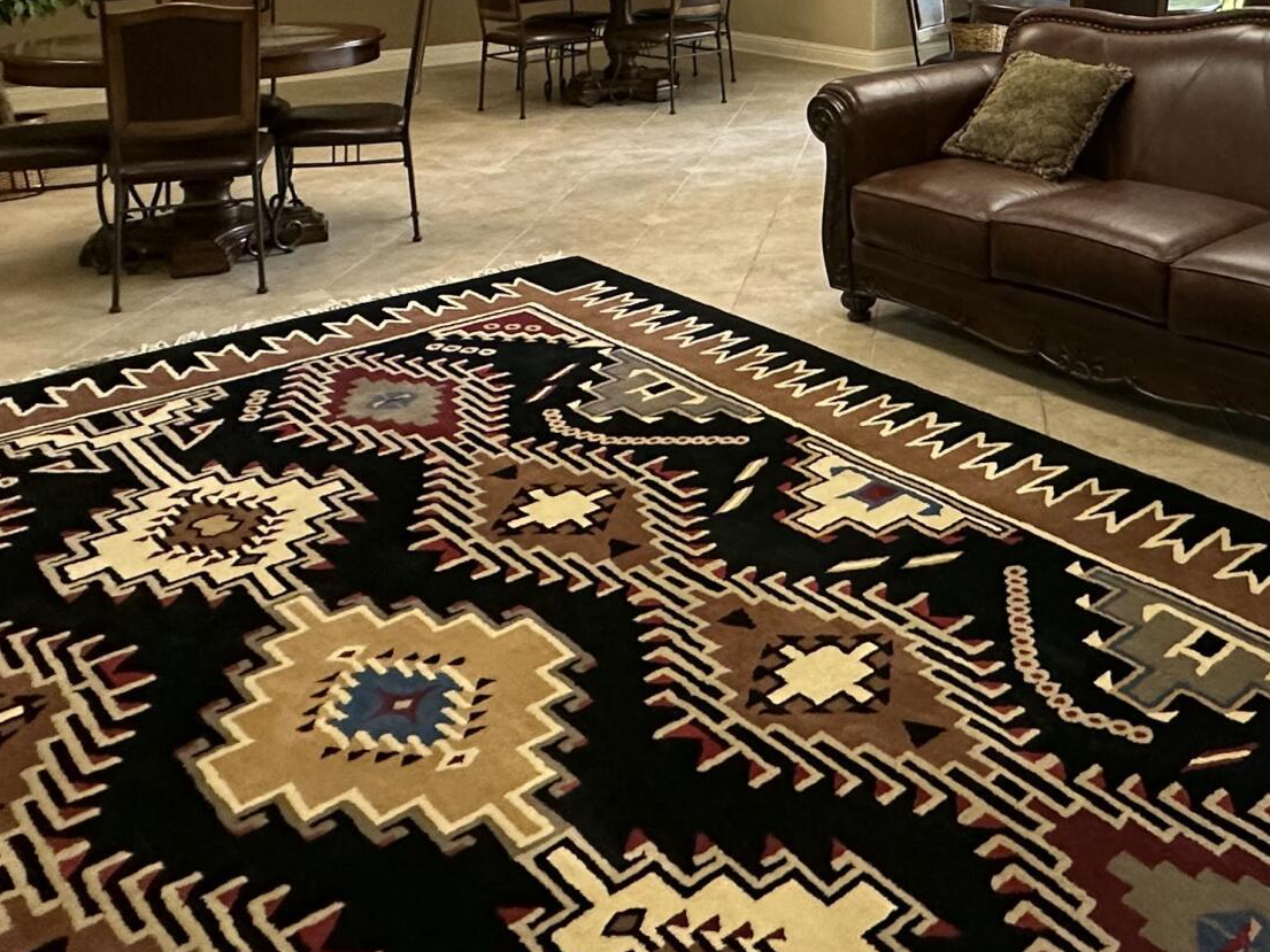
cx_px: 1000
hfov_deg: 46.6
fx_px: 1394
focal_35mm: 38
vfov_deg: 33.8
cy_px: -41
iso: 250
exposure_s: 1/120
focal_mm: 2.22
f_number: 2.2
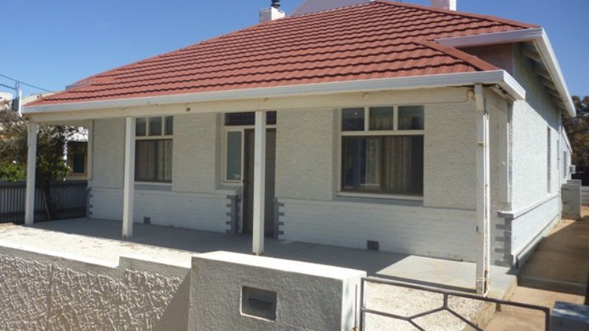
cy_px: 138
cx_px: 298
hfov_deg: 62.6
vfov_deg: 37.7
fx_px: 484
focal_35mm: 31
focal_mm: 5
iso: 100
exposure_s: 1/125
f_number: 9
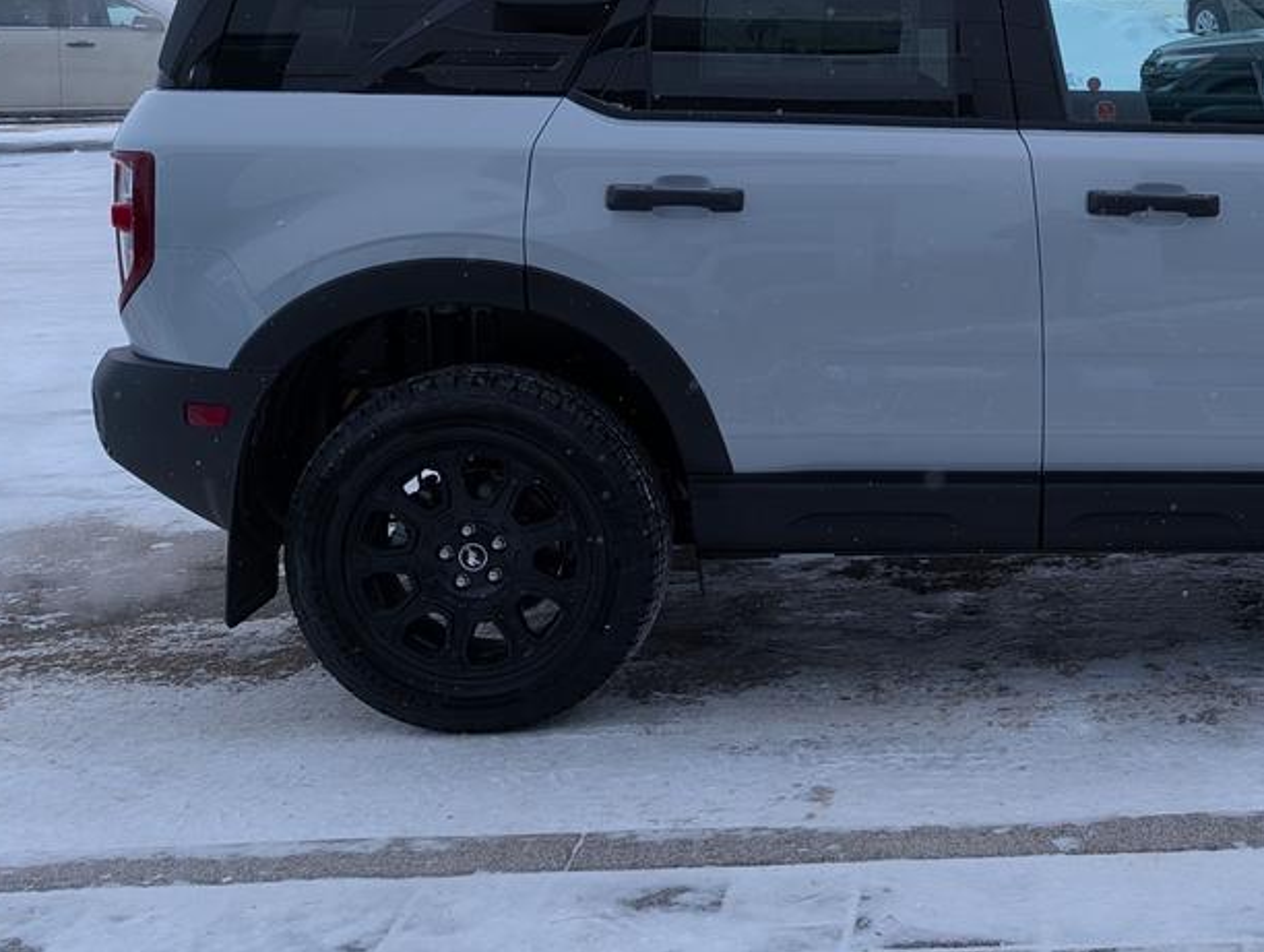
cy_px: 227
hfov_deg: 36.2
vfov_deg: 28.7
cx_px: 1094
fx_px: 1829
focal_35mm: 50
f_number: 1.68
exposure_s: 1/940
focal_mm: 6.9
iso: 22
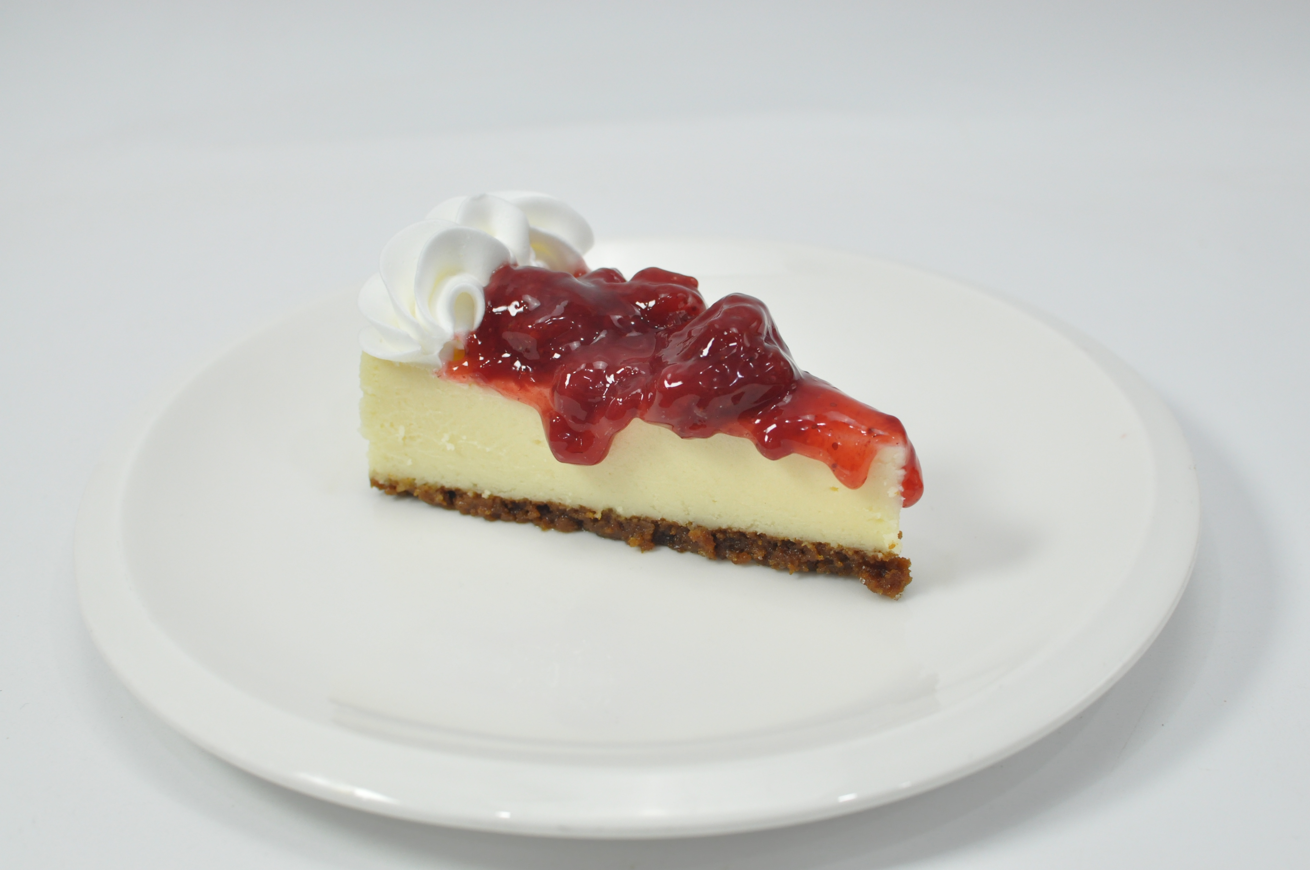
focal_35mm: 52
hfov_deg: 37.9
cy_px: 435
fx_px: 1908
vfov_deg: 25.7
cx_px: 655
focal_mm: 35
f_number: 6.3
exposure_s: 1/125
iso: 800
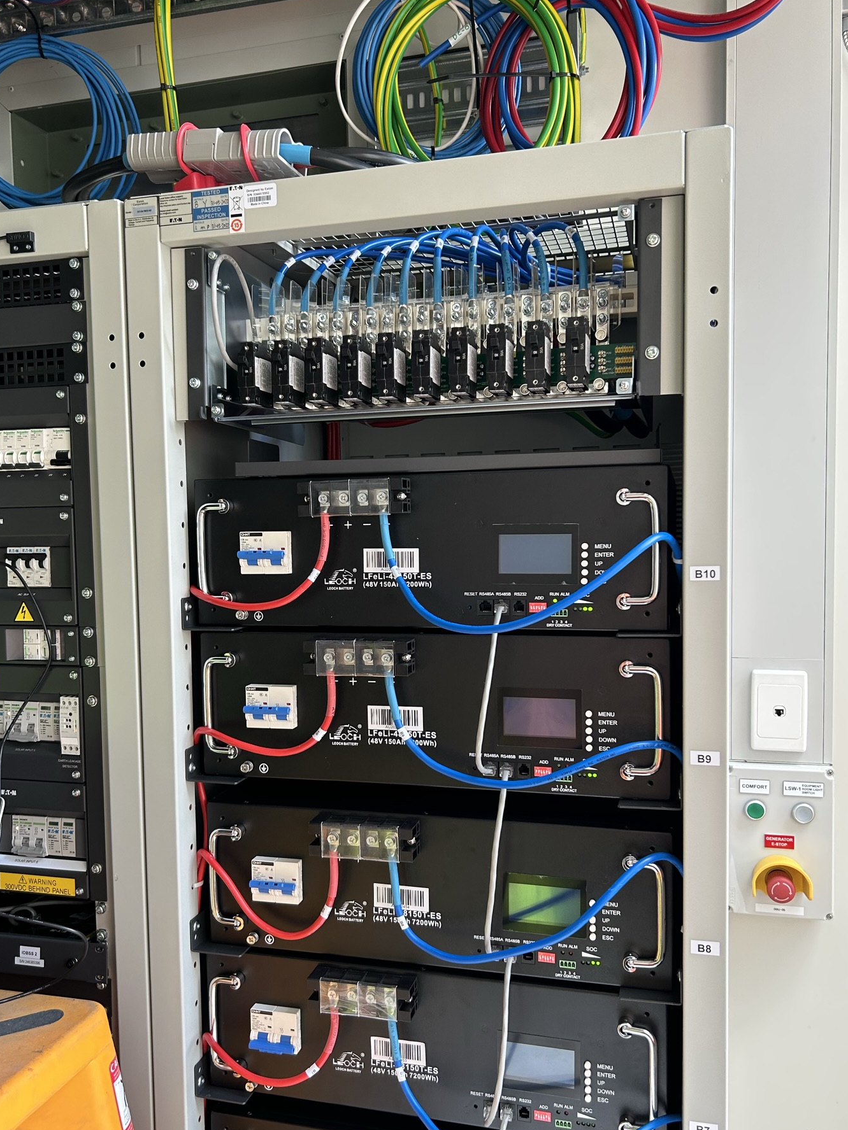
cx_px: 401
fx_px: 980
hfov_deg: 46.8
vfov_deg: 59.9
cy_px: 587
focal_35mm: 30
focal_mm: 5.7
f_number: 1.5
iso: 64
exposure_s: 1/121
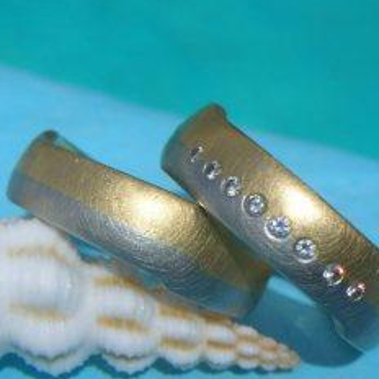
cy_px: 190
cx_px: 144
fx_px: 1288
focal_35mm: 104
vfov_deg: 16.7
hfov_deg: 16.7
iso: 50
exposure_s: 1/190
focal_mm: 10.1
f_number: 11.3
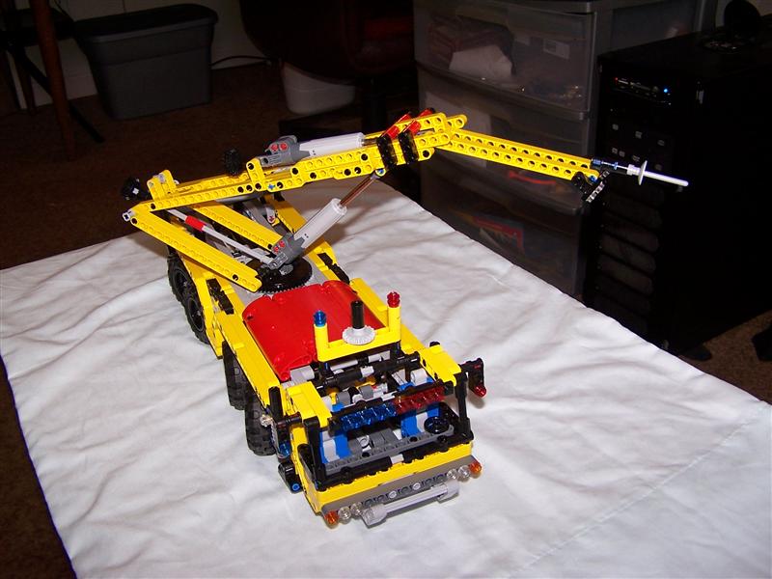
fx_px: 847
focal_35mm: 38
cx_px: 386
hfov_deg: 49.0
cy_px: 290
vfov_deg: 37.7
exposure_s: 1/60
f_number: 2.8
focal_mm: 6.3
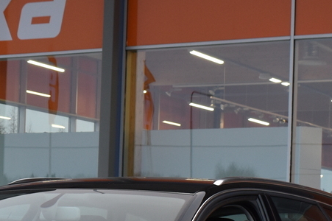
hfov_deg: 15.0
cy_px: 234
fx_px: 1242
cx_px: 18
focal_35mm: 135
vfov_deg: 10.1
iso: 400
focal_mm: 25
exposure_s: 1/125
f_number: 5.6
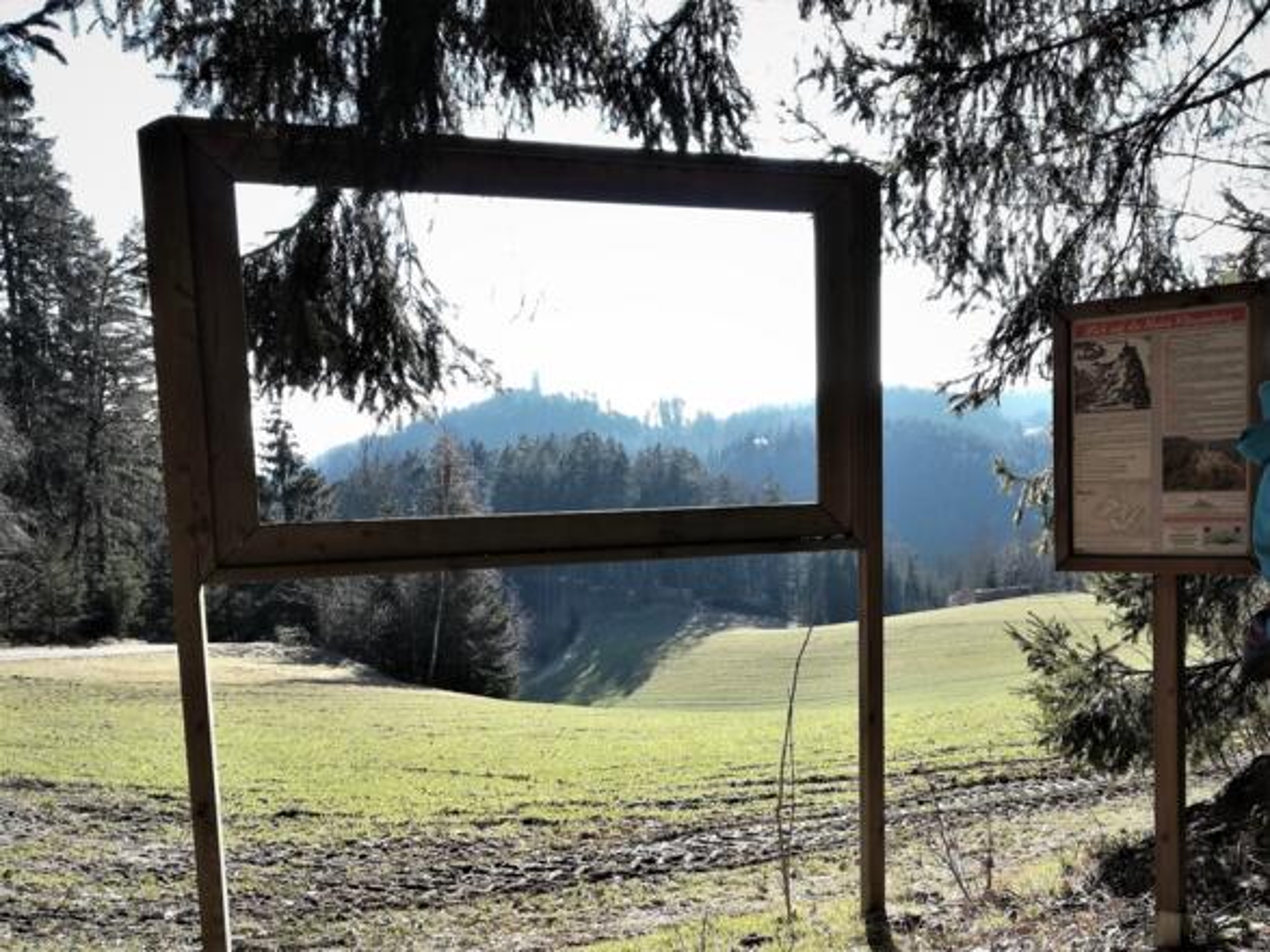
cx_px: 635
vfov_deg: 53.0
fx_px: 954
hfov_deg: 67.3
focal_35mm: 26
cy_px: 476
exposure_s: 1/234
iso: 50
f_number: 2.2
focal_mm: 3.83
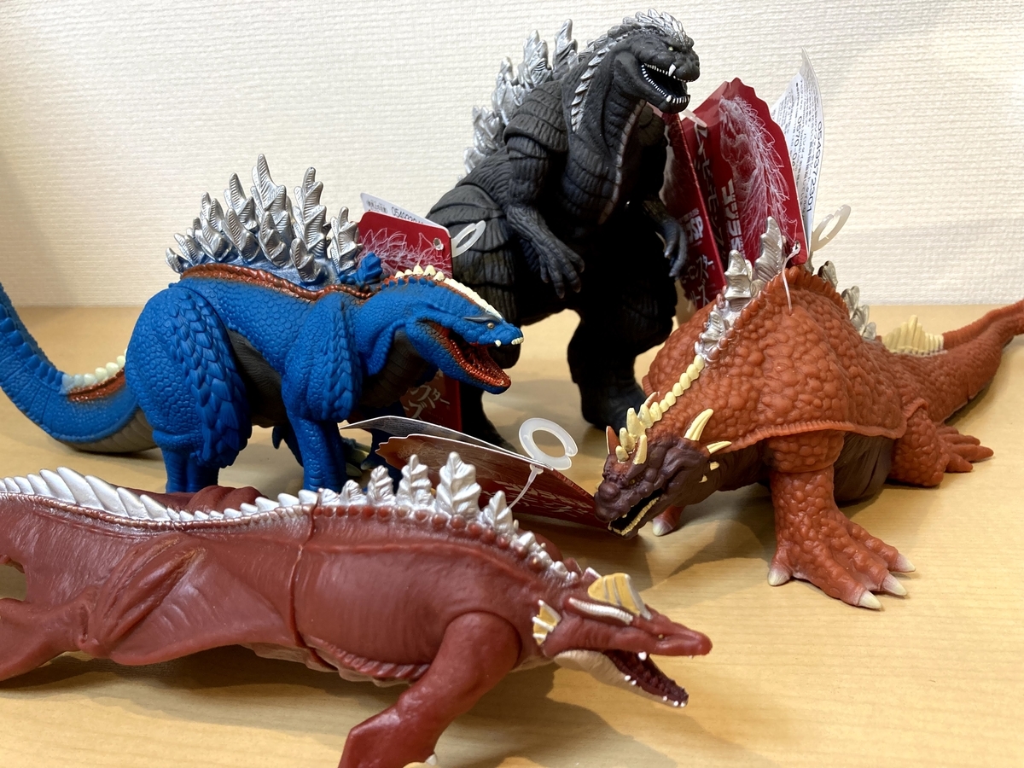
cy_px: 384
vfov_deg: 49.7
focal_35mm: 28
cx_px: 512
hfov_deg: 63.4
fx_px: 828
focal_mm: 3.99
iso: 125
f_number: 1.8
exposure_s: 1/50
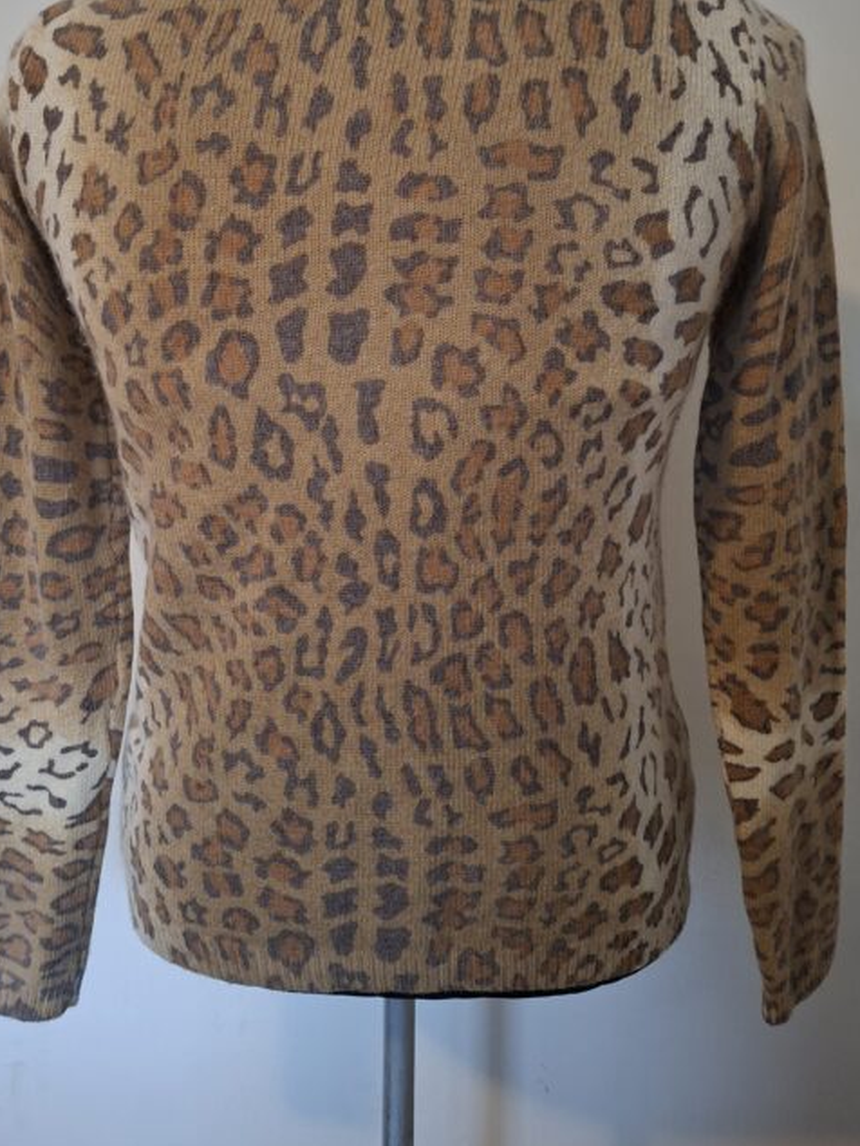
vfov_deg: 60.8
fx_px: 960
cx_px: 407
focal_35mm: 29
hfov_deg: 48.2
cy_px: 430
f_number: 1.8
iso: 320
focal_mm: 5.54
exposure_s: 1/25
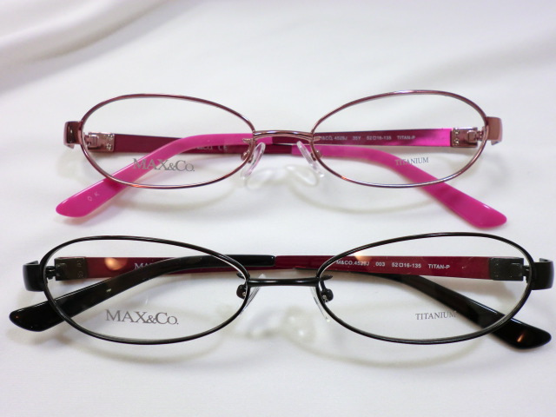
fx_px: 514
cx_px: 278
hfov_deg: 56.8
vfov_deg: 44.2
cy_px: 208
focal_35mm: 32
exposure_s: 1/60
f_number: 3.5
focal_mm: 5.8
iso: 125
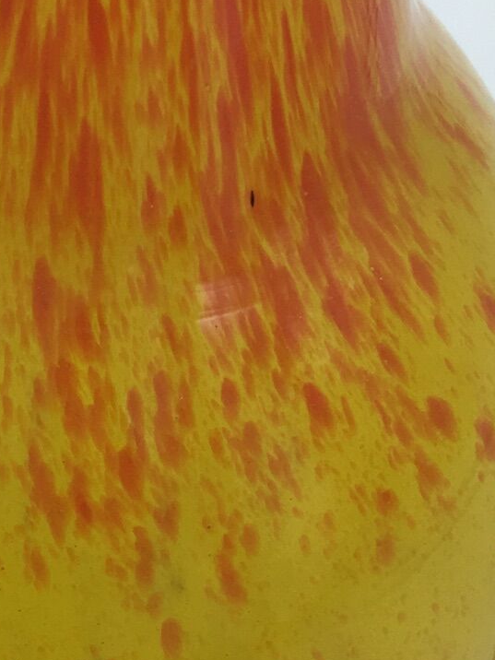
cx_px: -29
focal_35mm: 83
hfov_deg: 17.3
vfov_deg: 23.4
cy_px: 466
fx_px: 1583
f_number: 2.2
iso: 25
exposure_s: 1/306
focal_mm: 4.15
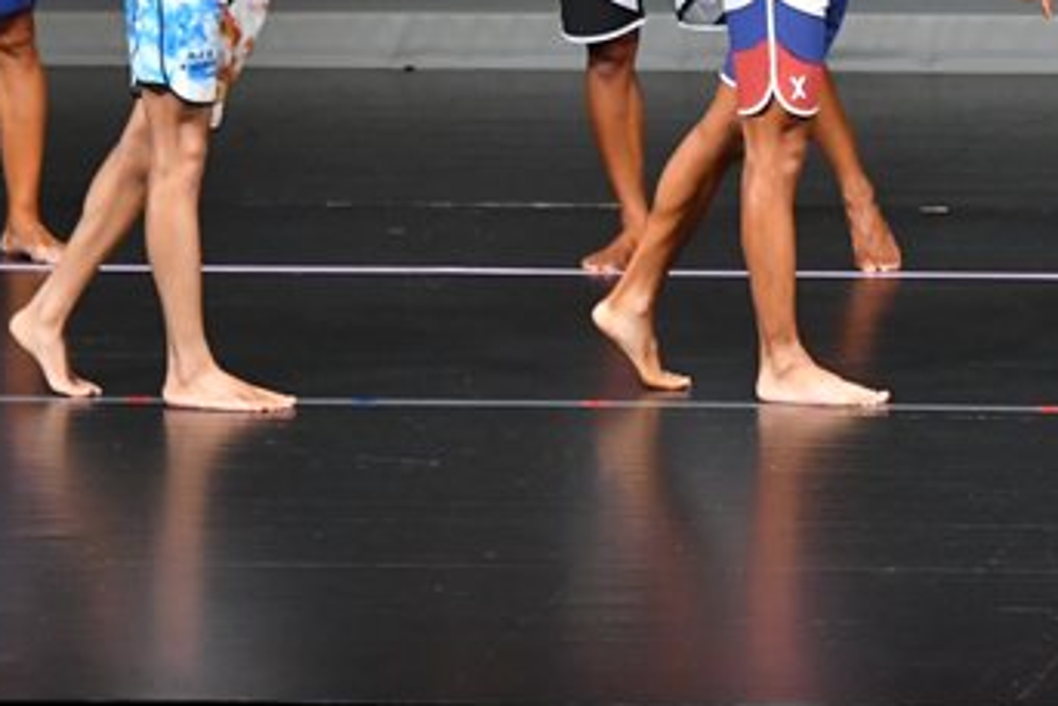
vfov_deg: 2.8
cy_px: 6
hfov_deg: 4.2
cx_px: 1053
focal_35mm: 490
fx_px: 14406
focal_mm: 145
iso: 4000
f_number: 5.6
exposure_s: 1/400
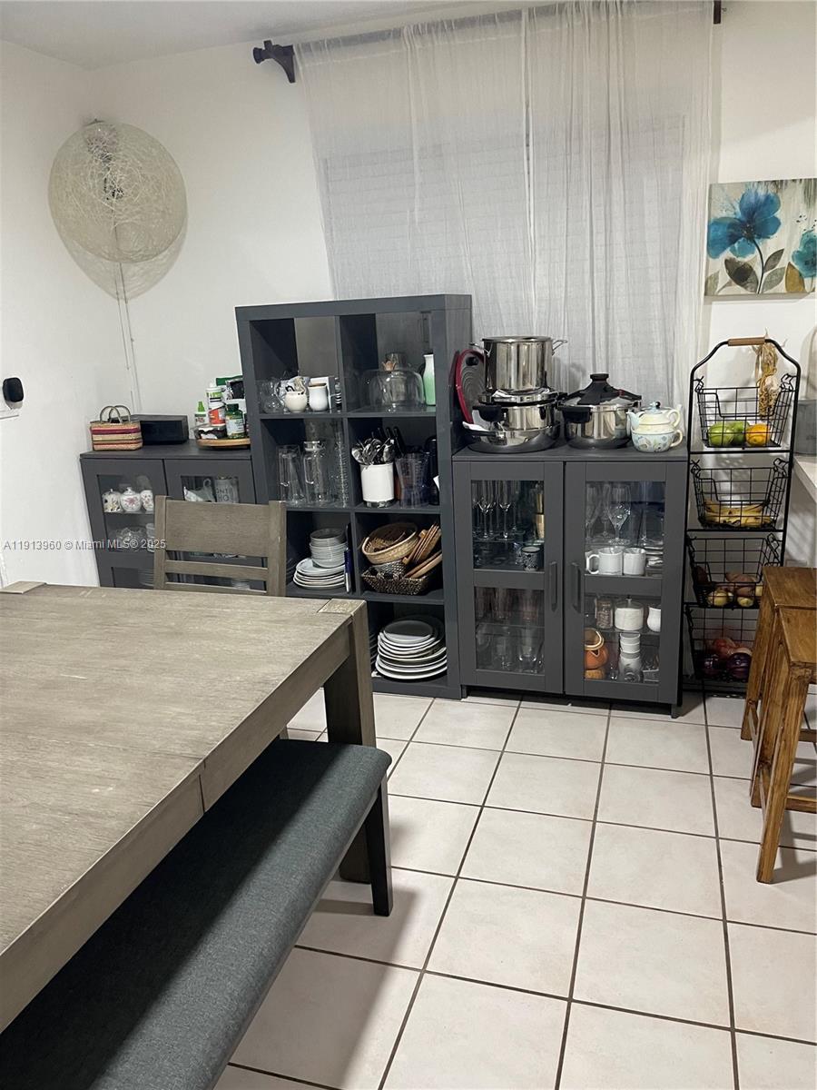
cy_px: 545
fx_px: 787
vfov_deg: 69.4
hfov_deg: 54.9
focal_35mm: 25
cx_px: 408
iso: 250
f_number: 1.6
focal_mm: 5.1
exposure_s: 1/60
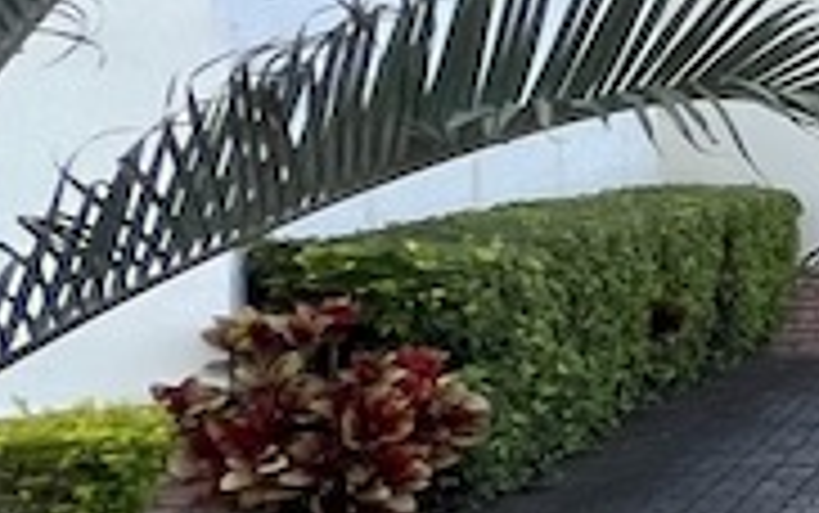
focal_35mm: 91
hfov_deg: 10.4
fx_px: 2032
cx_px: 2664
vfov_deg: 14.4
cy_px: 243
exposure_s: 1/430
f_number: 1.8
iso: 32
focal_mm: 1.57
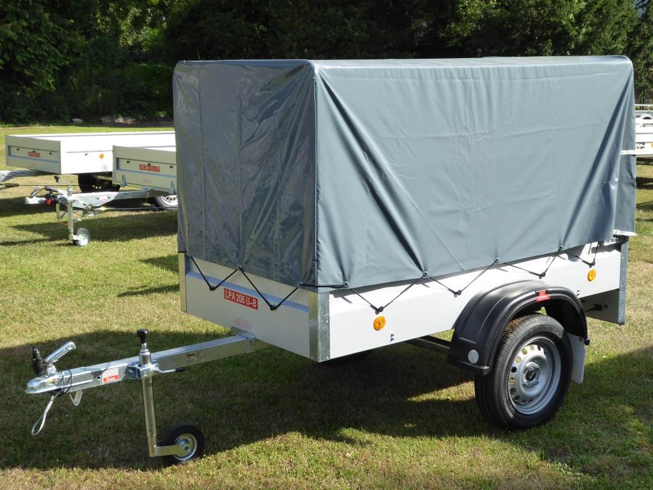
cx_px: 326
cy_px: 245
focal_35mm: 53
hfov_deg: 36.2
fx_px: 1000
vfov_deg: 27.5
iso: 160
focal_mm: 9
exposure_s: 1/400
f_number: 4.1
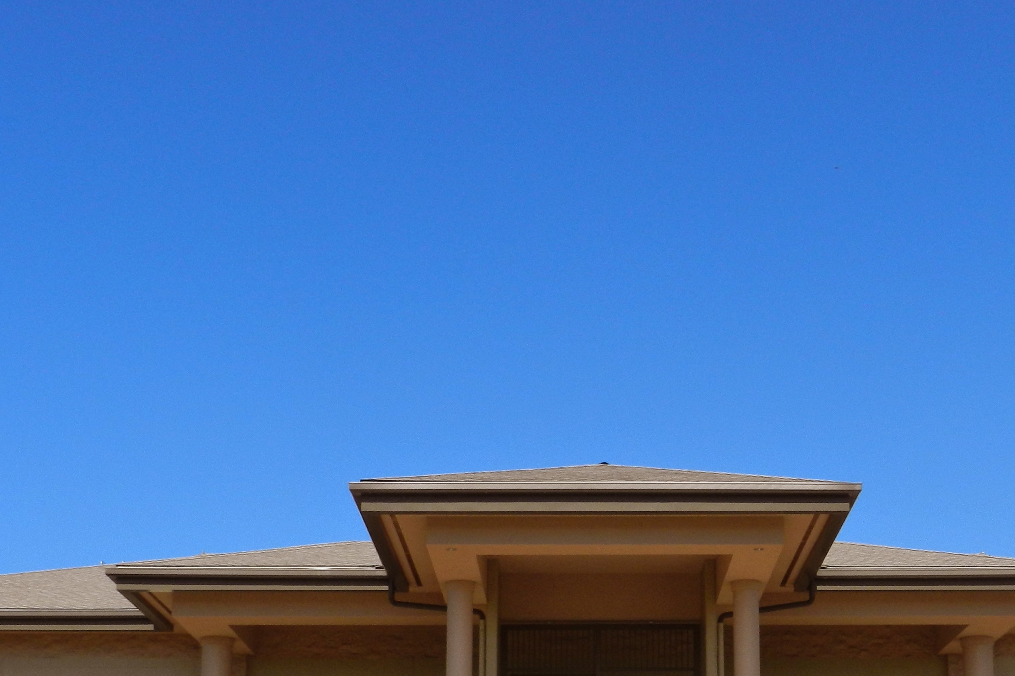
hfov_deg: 29.2
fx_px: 1945
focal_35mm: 69
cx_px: 609
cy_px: 606
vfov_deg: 19.4
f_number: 5
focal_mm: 6.7
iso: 160
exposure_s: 1/1250
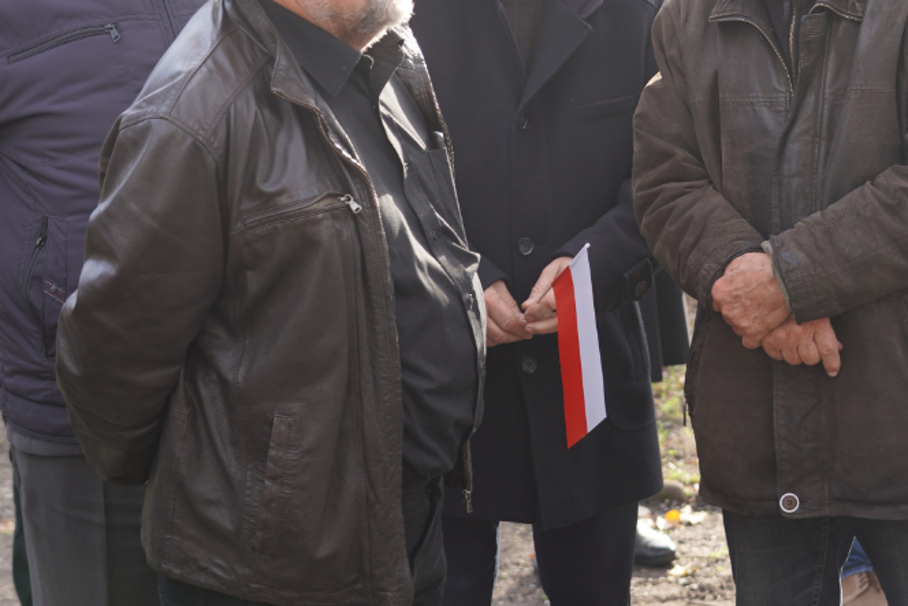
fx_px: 2270
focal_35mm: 90
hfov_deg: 22.6
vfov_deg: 15.2
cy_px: 173
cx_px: 472
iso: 200
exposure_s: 1/160
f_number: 4
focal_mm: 46
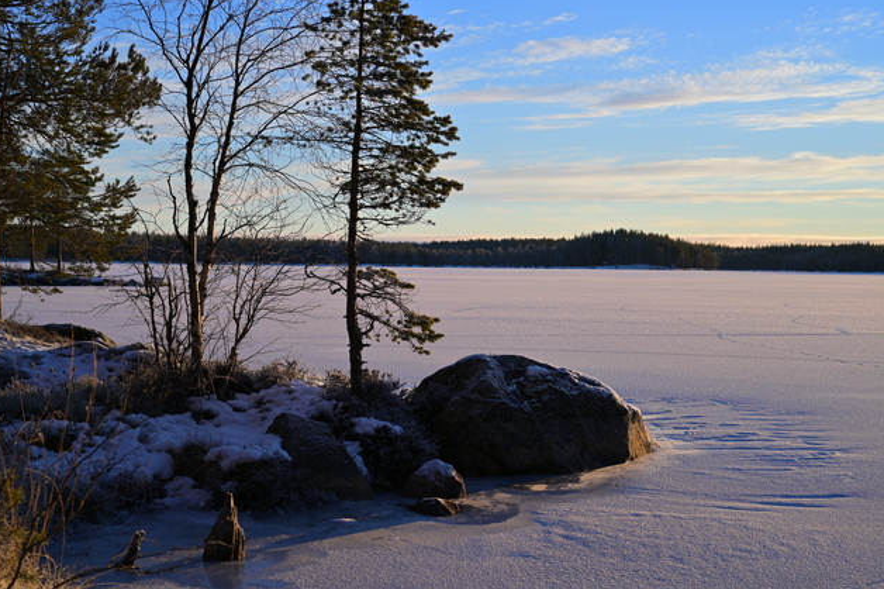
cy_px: 294
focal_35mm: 51
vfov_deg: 26.5
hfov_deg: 38.9
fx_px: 1252
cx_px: 435
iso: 100
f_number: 5.6
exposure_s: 1/320
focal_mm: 50
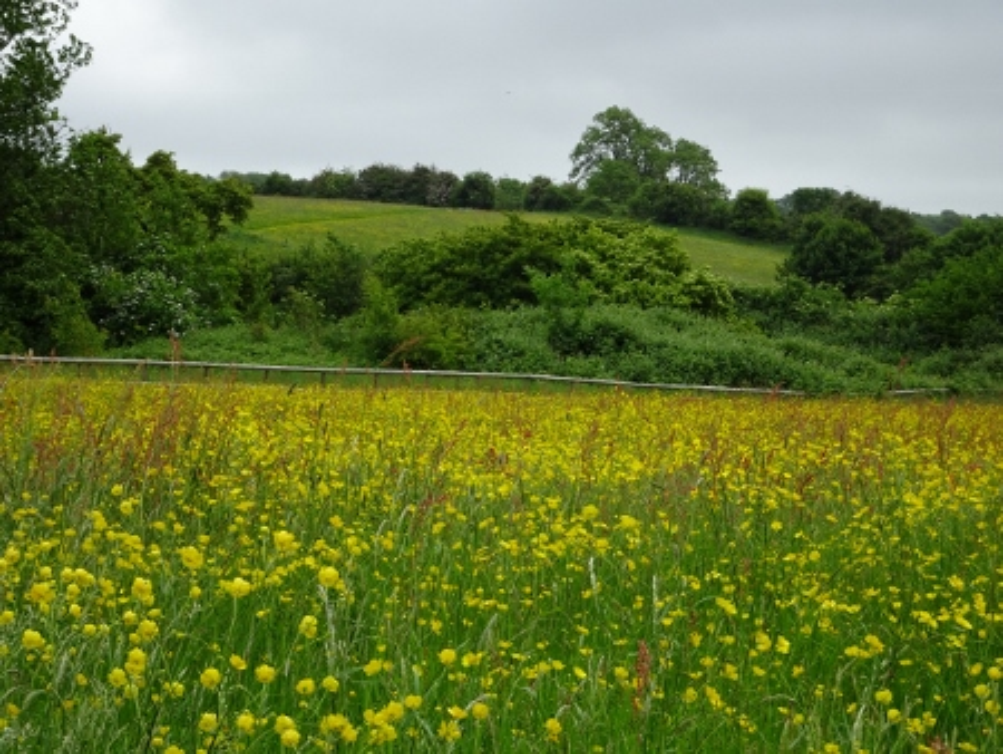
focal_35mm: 108
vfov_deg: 13.7
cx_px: 502
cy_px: 377
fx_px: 3131
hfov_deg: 18.2
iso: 80
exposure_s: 1/200
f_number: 5
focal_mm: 18.53
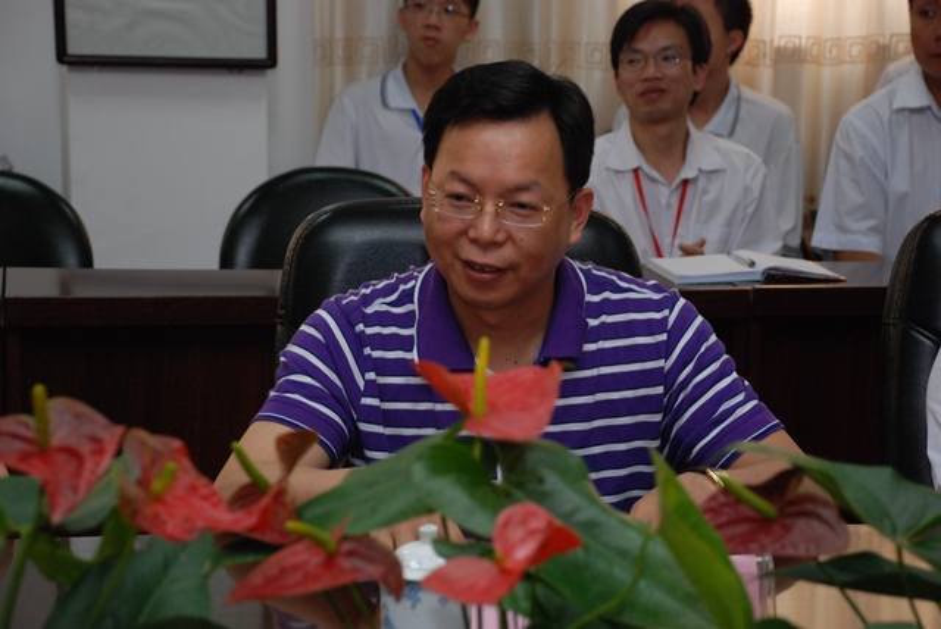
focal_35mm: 105
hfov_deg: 19.4
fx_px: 2747
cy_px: 314
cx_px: 470
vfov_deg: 13.1
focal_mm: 70
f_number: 5.6
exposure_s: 1/60
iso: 640
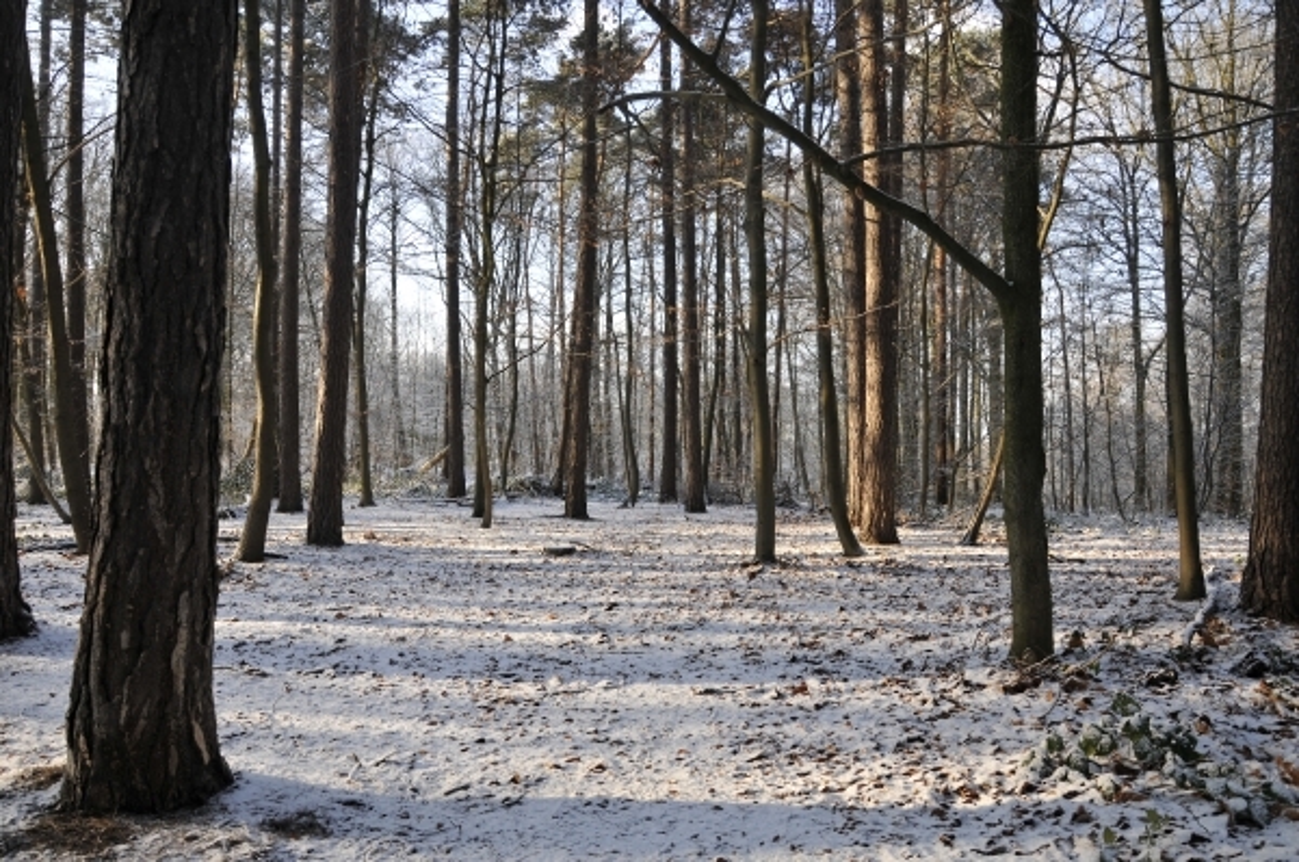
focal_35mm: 27
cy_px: 431
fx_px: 973
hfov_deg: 67.5
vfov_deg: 47.8
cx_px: 650
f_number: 5
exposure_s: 1/200
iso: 200
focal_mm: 18
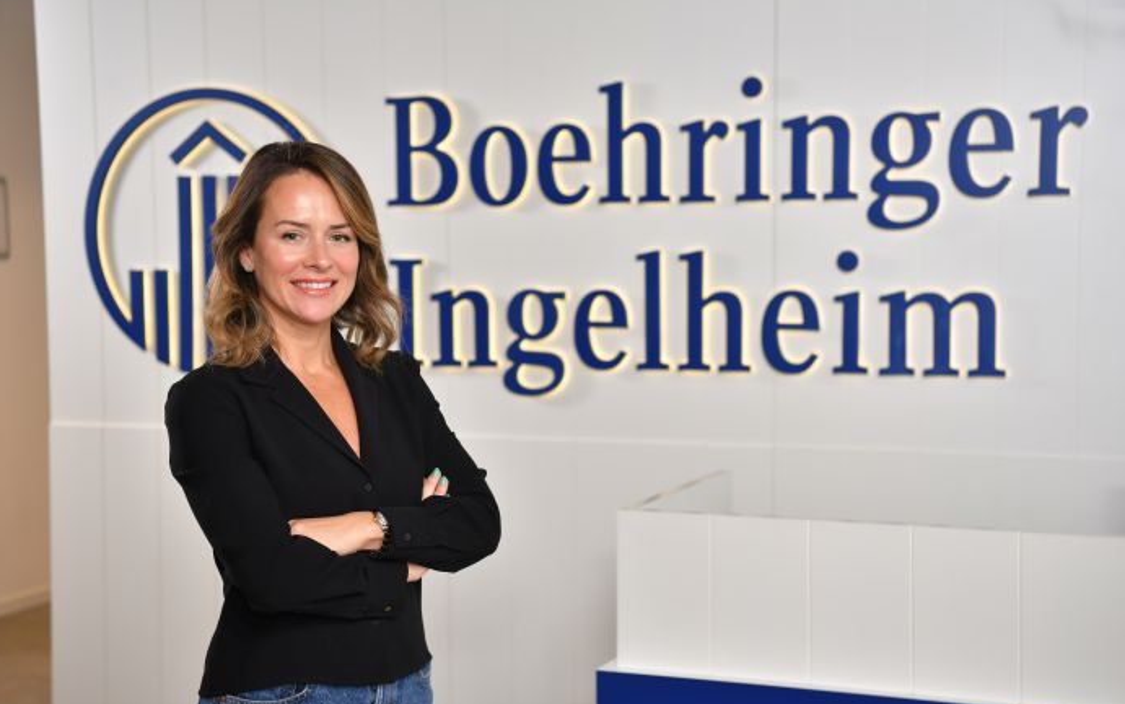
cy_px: 366
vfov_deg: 20.3
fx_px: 1962
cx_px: 562
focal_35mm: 64
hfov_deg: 32.0
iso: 500
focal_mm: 62
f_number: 4
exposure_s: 1/160
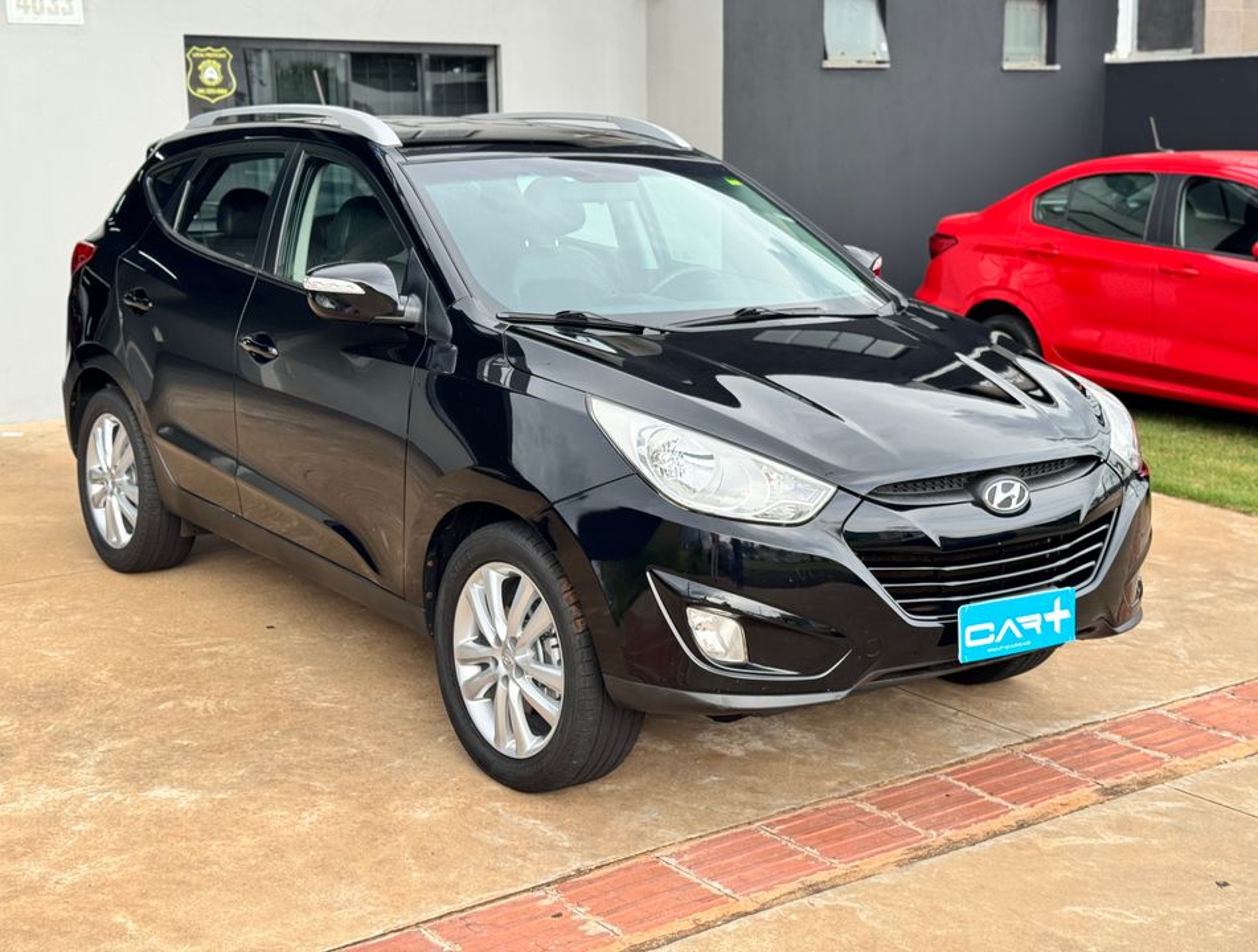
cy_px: 476
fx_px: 1750
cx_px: 629
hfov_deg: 39.5
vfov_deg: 30.4
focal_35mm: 48
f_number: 1.78
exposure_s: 1/457
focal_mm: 6.76
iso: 64
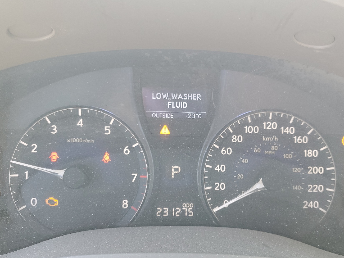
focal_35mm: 32
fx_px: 318
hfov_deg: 56.6
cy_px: 144
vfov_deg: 44.1
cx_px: 194
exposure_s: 1/60.2
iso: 90
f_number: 1.5
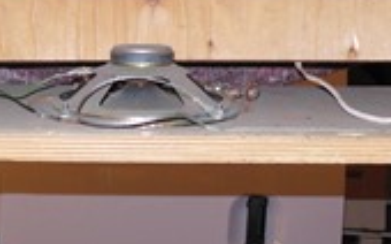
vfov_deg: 18.5
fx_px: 745
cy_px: 173
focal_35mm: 70
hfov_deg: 29.2
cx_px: 136
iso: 200
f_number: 3.2
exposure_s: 1/25
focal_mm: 4.5
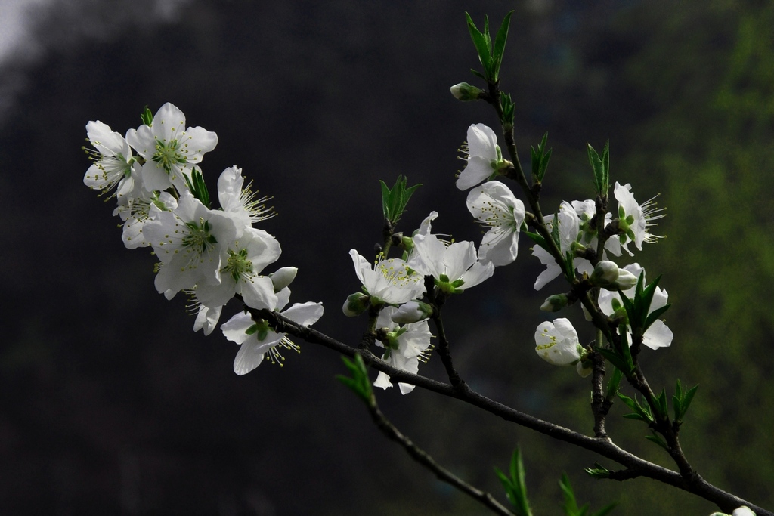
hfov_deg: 13.0
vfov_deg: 8.7
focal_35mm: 158
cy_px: 258
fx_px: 3386
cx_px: 387
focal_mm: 105
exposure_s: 1/1250
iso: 200
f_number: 11
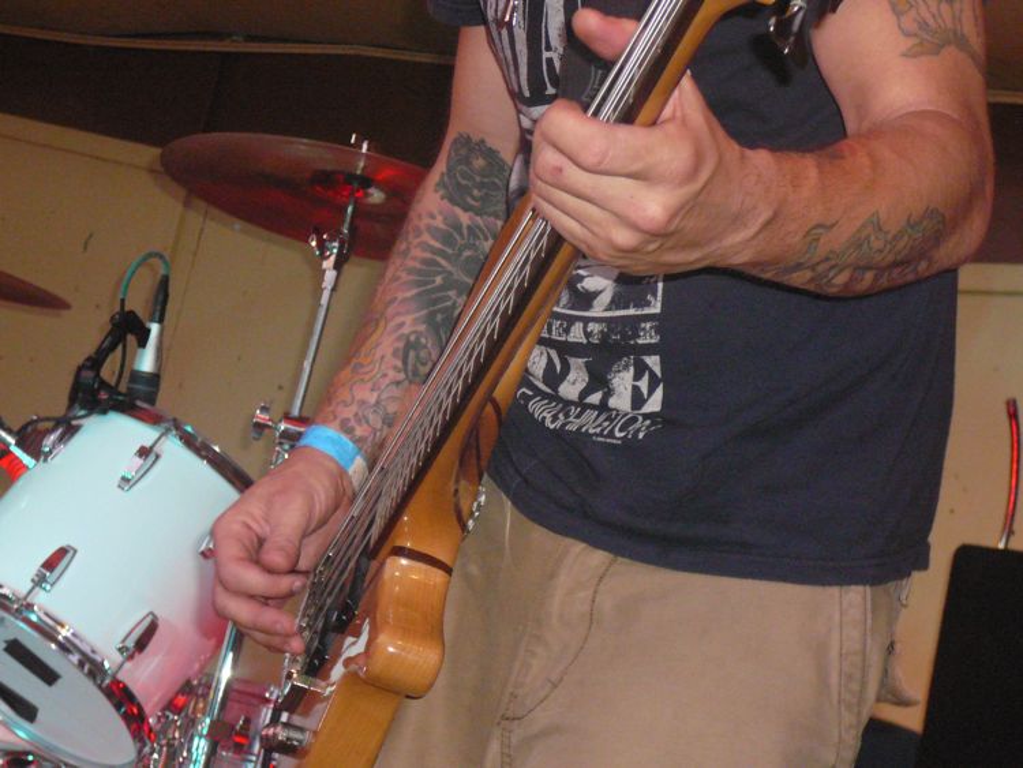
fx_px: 3104
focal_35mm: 105
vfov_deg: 14.1
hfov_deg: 18.7
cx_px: 512
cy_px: 384
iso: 400
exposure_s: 1/30
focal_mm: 15.6
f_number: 3.9
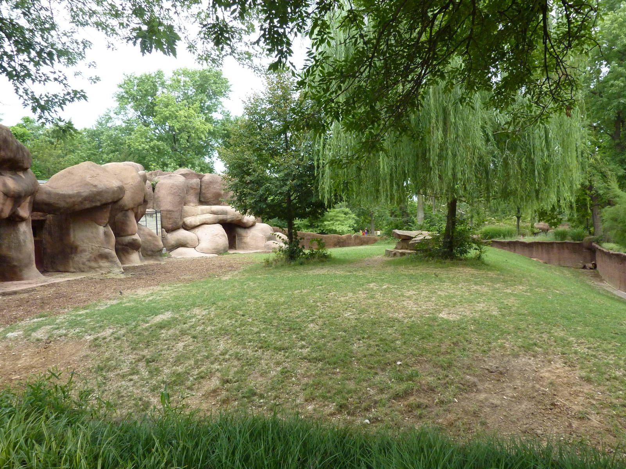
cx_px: 313
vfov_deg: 54.9
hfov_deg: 69.4
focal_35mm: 25
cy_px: 234
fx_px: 452
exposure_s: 1/500
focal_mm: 4.1
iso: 320
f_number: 3.3
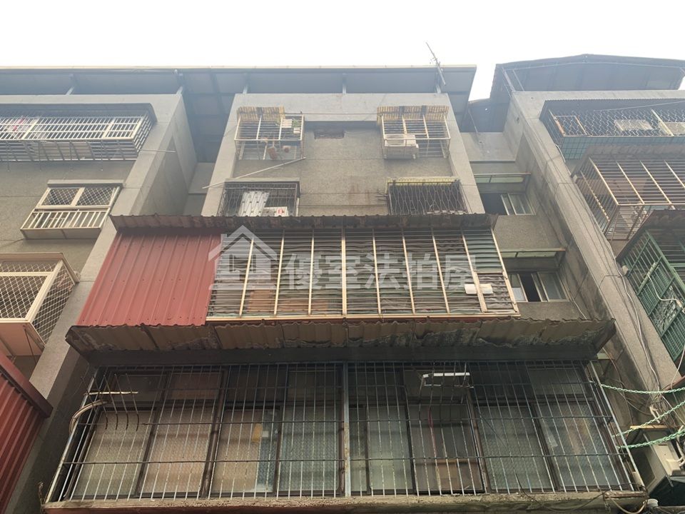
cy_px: 257
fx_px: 515
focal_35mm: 26
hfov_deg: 67.3
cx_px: 342
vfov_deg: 53.1
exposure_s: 1/122
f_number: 1.8
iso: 40
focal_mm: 4.25
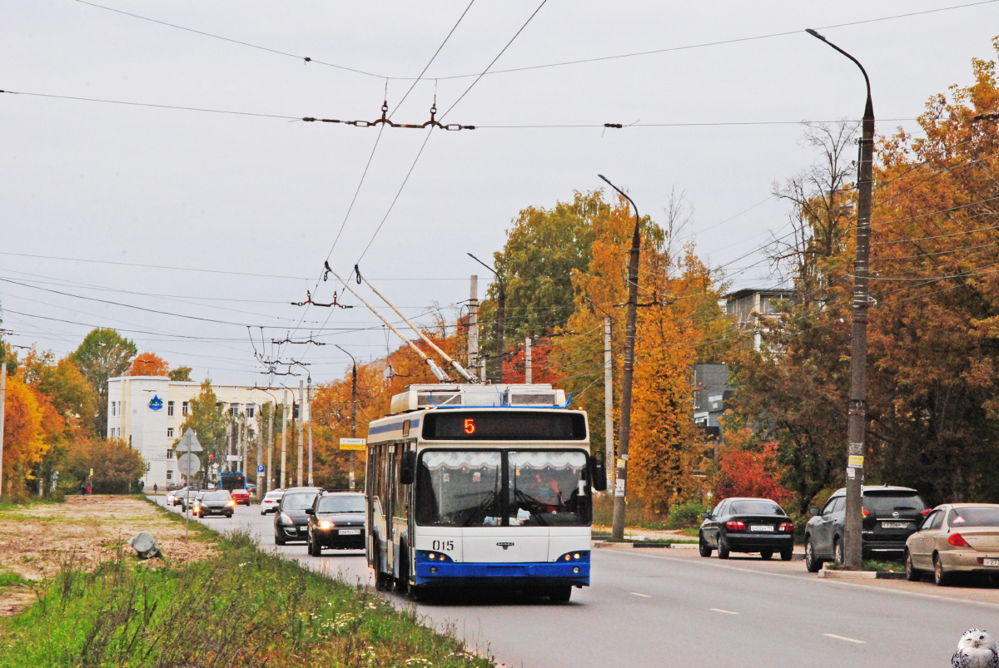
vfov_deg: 10.2
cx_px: 500
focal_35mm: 135
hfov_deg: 15.2
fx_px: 3750
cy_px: 334
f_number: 22
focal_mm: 90
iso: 800
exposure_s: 1/60
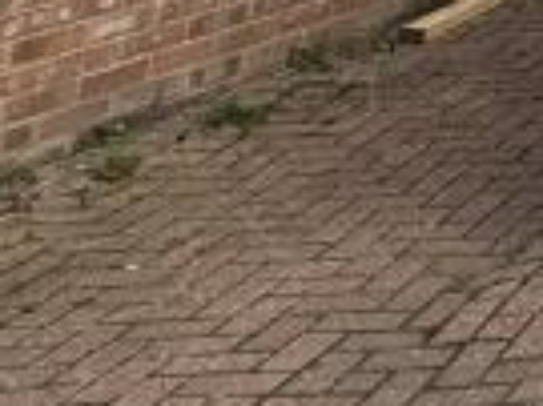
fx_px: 1661
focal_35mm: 106
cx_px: 1524
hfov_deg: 12.0
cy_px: -760
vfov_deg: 10.5
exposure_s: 1/1613
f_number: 2.2
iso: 50
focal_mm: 2.22
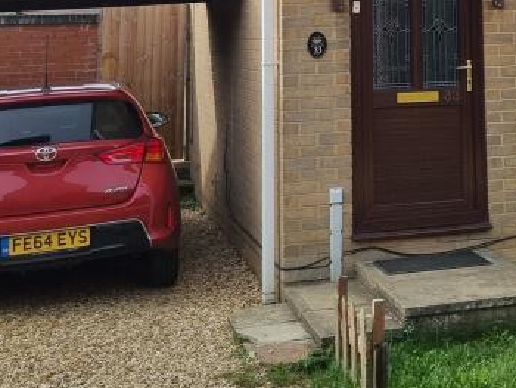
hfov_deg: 24.9
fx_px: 1134
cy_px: -106
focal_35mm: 76
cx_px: 467
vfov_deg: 18.2
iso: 50
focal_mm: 5.4
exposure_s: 1/1896
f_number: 1.8
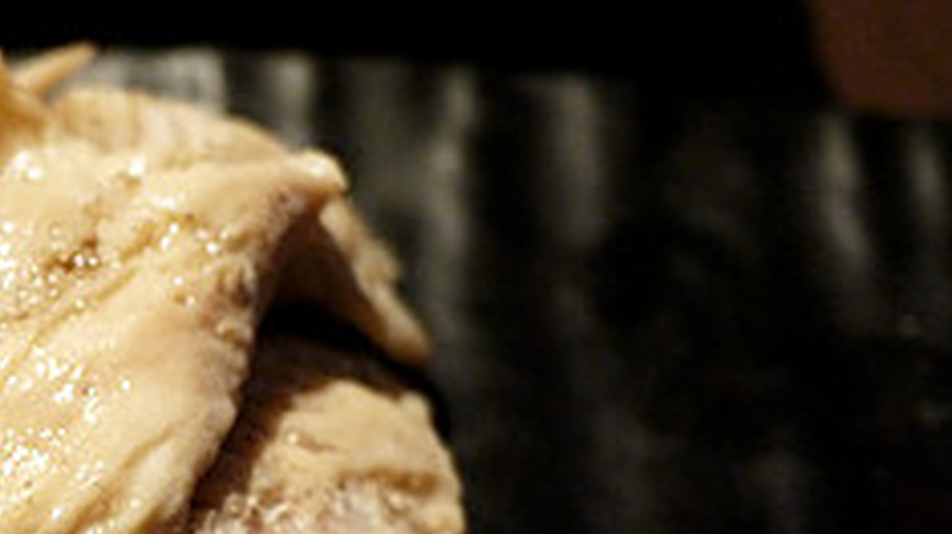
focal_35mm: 78
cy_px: 611
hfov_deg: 25.3
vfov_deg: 15.0
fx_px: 1968
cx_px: -81
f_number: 2.5
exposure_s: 1/25
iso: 800
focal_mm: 14
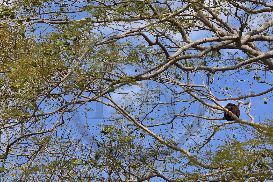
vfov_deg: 6.9
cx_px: 136
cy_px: 91
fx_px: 1516
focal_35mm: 200
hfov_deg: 10.3
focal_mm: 200
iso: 200
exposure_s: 1/250
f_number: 11
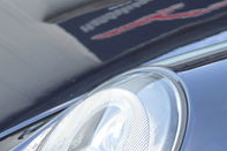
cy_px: 292
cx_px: 56
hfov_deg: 8.8
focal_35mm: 234
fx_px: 1474
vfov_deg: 5.7
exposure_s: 1/125
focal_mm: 40
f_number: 5.6
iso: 220
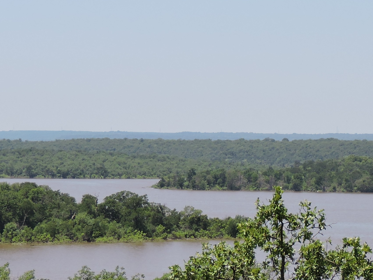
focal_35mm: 203
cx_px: 302
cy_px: 153
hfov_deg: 9.7
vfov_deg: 7.3
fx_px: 2188
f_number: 3.9
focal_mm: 13.4
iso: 100
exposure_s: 1/800
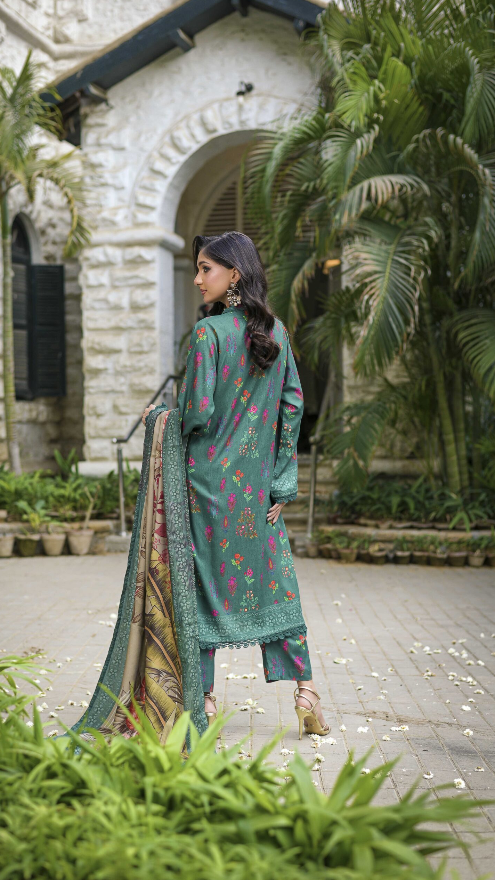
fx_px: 1237
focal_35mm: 53
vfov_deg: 39.2
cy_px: 443
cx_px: 212
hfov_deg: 22.6
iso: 64
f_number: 2.8
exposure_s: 1/160
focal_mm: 50
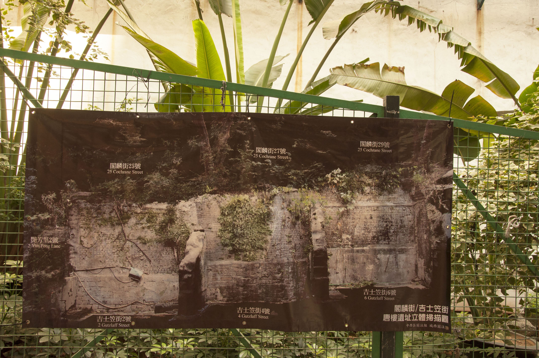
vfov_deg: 39.9
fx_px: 493
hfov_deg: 57.3
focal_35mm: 33
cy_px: 179
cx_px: 270
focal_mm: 22
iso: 100
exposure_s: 1/100
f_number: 7.1
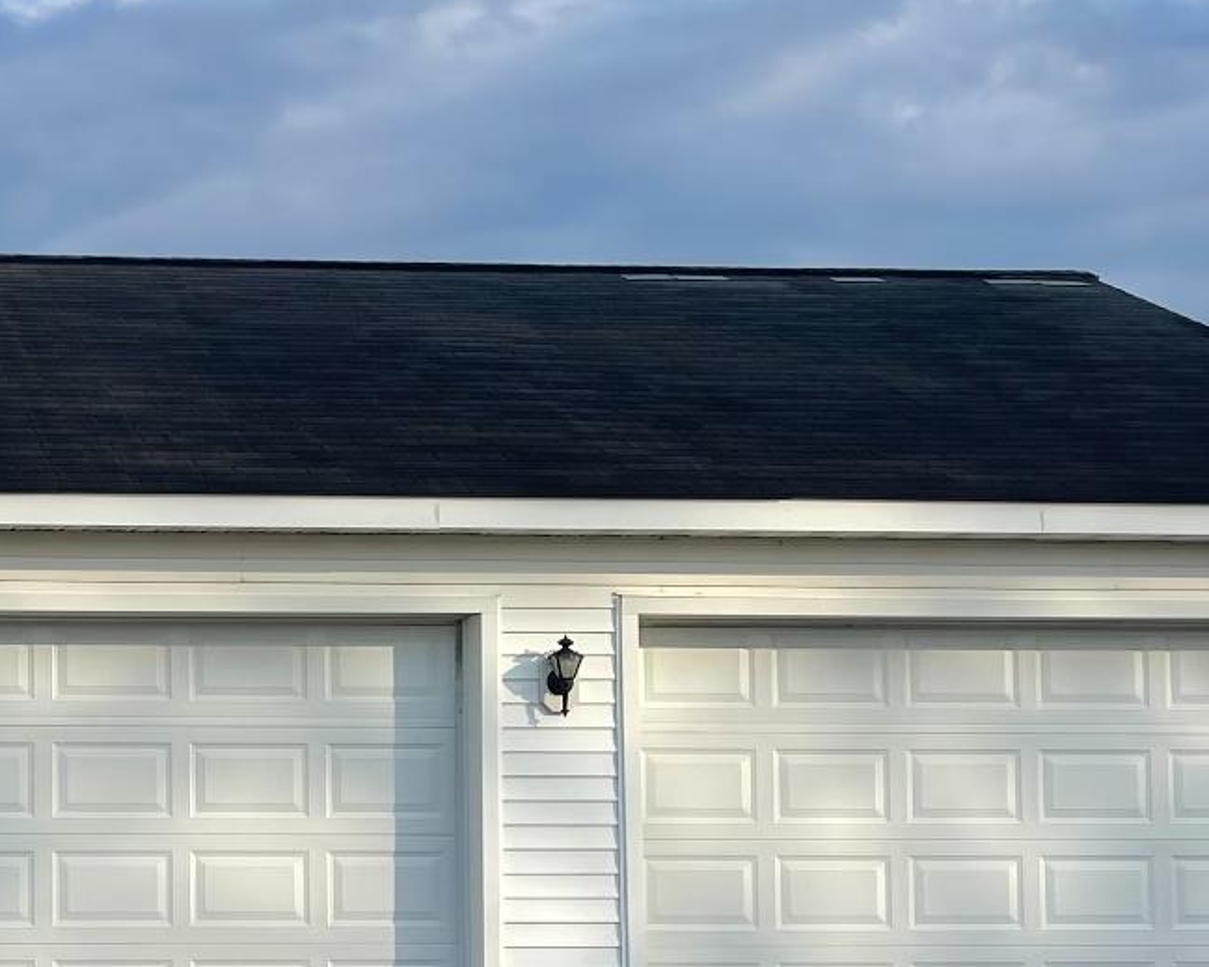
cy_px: 669
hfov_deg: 23.7
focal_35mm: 77
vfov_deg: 19.8
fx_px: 2755
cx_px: -7
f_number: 1.6
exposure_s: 1/2433
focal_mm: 5.1
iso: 32
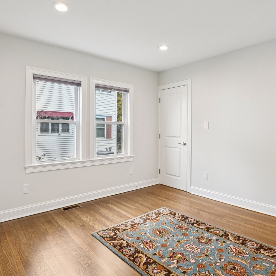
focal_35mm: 21
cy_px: 136
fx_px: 189
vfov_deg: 72.1
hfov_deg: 72.1
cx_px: 139
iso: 400
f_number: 8
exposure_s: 1/30
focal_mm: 16
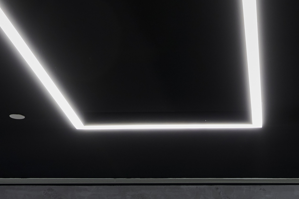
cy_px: 388
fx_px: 939
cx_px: 285
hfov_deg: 17.7
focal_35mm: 113
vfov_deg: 11.1
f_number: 8
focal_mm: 24
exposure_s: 1/1.59
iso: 160
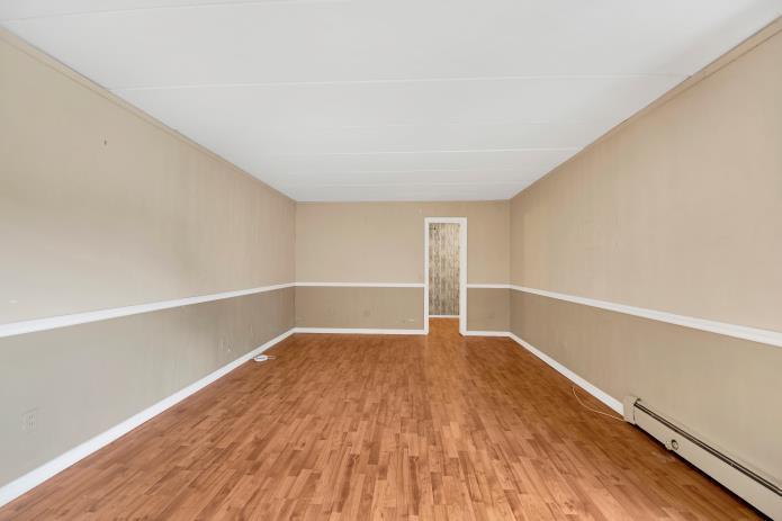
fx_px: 277
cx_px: 391
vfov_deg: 86.5
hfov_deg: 109.4
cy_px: 260
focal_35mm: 13
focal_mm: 8.5
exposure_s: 1/1.25
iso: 100
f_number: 8
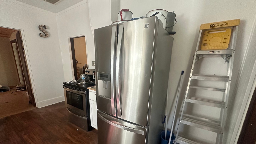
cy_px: 88
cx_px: 123
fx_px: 109
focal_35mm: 16
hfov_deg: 99.3
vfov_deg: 66.3
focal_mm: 2.22
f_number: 2.2
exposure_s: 1/60
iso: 500
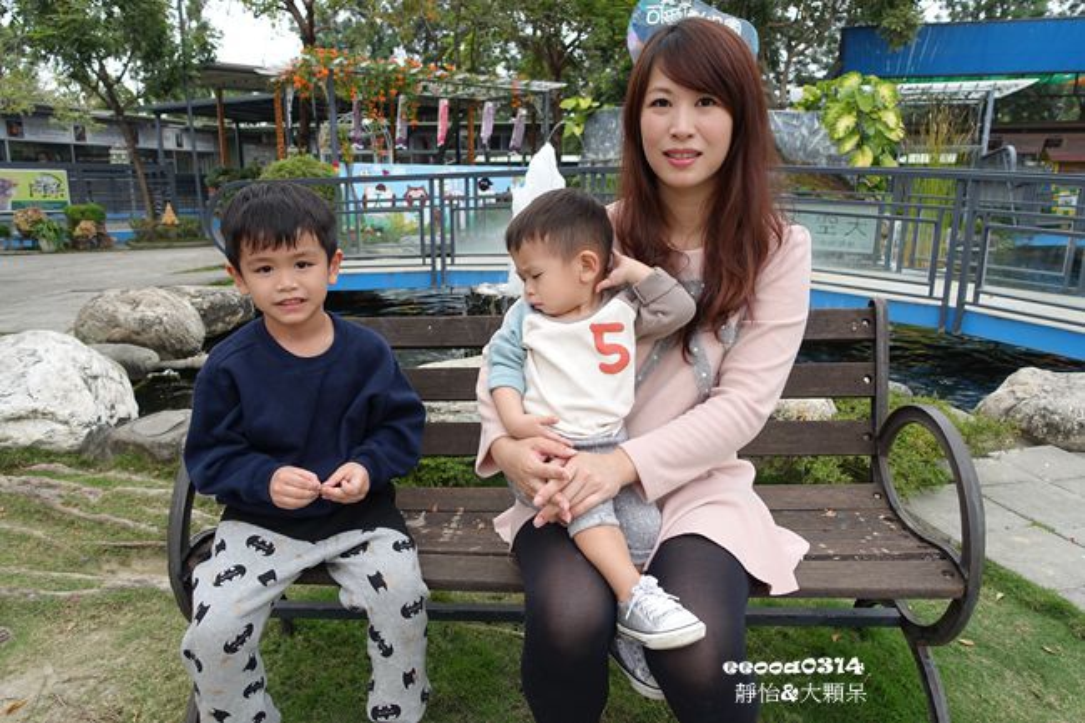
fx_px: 723
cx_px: 542
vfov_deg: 53.1
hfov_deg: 73.8
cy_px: 362
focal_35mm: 24
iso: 125
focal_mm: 8.8
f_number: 2.8
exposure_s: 1/160
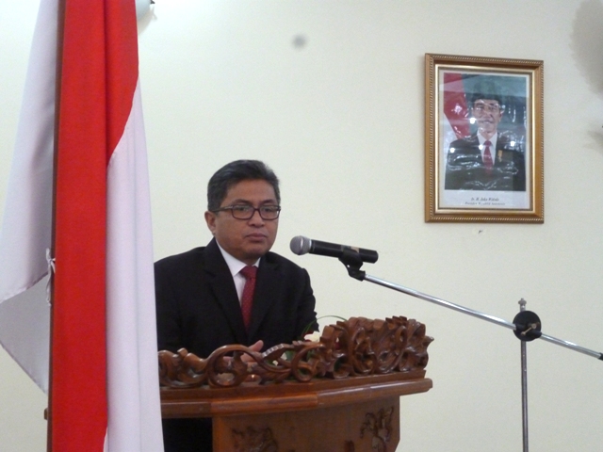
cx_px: 302
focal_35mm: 70
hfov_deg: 27.8
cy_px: 226
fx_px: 1219
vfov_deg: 21.0
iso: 800
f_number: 5
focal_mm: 12.5
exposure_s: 1/50
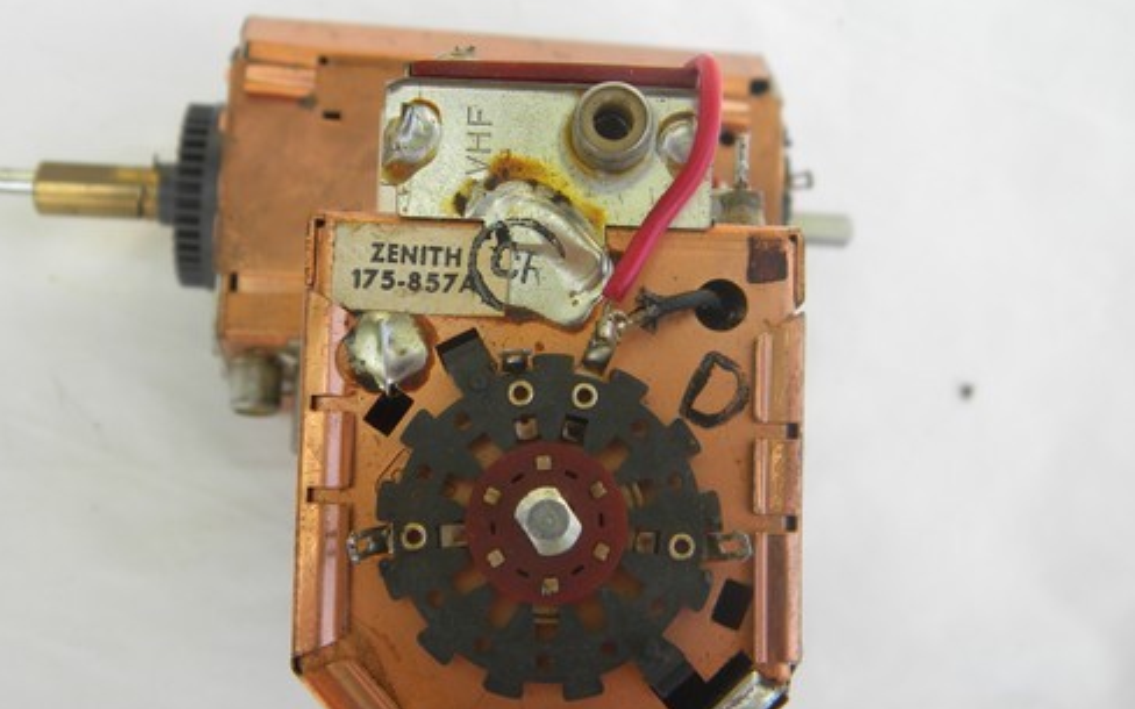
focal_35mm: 51
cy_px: 375
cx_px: 570
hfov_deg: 39.6
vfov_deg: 25.3
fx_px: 1578
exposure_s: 1/158
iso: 80
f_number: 3.9
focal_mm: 8.6
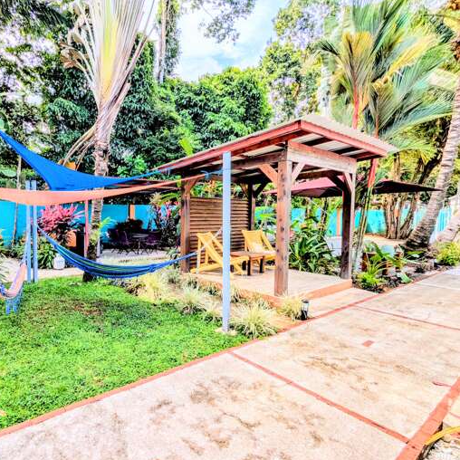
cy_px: 231
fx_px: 286
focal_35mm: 19
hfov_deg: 75.2
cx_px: 152
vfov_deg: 77.7
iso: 42
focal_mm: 2.35
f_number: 2.2
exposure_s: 1/878
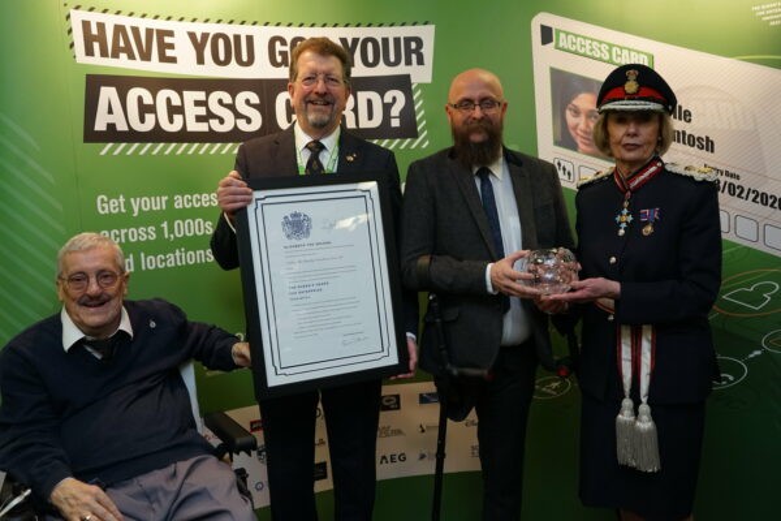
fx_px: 694
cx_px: 390
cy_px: 260
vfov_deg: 41.1
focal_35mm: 32
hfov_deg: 58.7
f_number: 4
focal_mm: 32
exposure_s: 1/160
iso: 1250
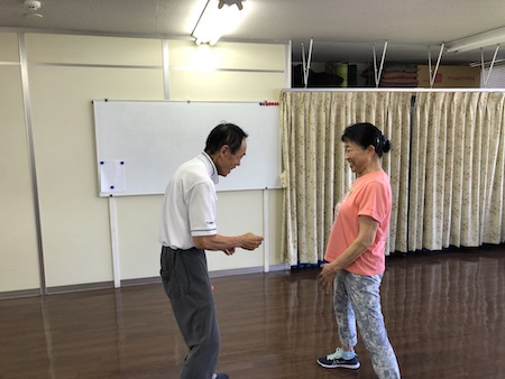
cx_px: 252
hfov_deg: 63.4
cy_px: 190
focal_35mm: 28
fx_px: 409
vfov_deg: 49.8
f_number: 1.8
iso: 25
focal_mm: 3.99
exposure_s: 1/33
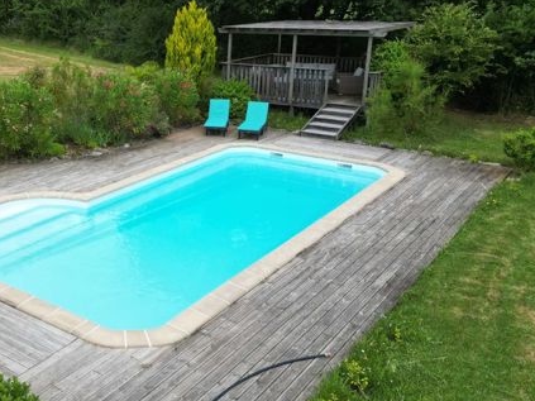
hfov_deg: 44.3
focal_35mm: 40
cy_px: 148
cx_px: 101
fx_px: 618
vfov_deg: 35.7
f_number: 1.7
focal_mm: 6.72
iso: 100
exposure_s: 1/2500
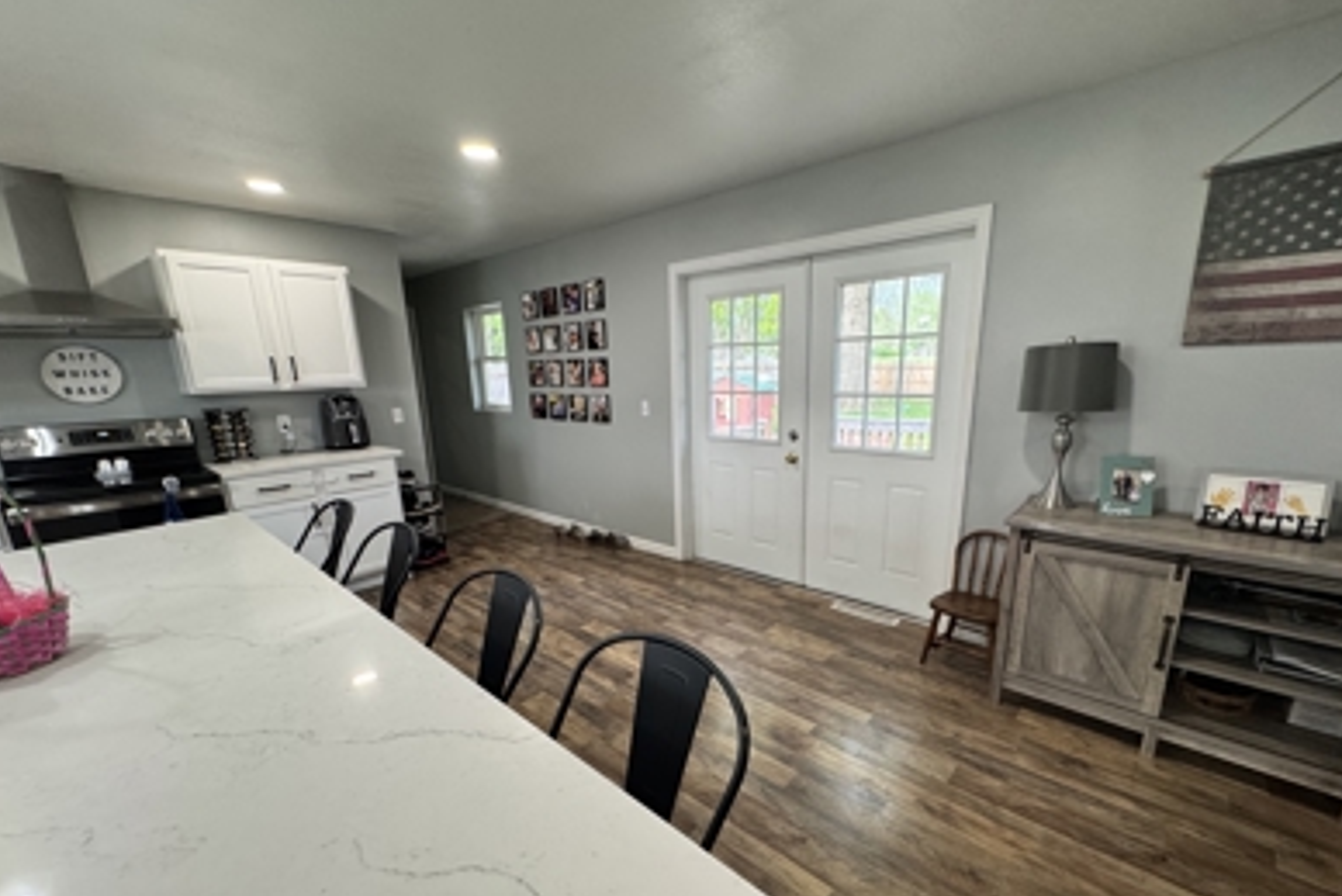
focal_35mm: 15
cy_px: 502
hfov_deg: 100.3
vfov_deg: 77.1
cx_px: 688
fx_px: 559
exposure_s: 1/120
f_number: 2.2
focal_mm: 2.22
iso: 250
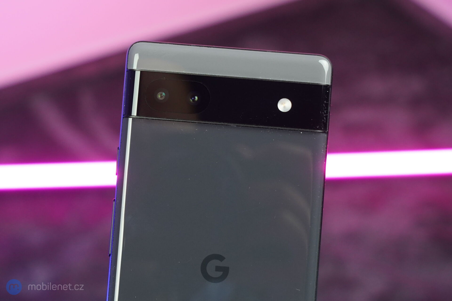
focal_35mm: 50
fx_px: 628
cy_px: 150
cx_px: 226
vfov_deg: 27.0
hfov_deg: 39.6
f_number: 7.1
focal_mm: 50
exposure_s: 1/160
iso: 2000
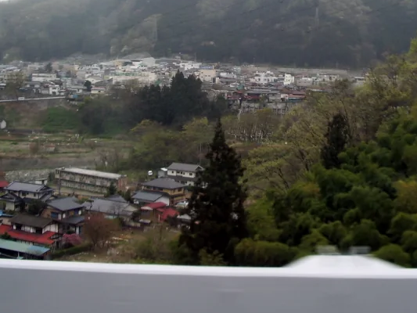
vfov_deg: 23.0
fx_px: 759
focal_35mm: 63
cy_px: 62
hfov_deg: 30.7
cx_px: 238
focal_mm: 5.8
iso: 50
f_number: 4.3
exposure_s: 1/125
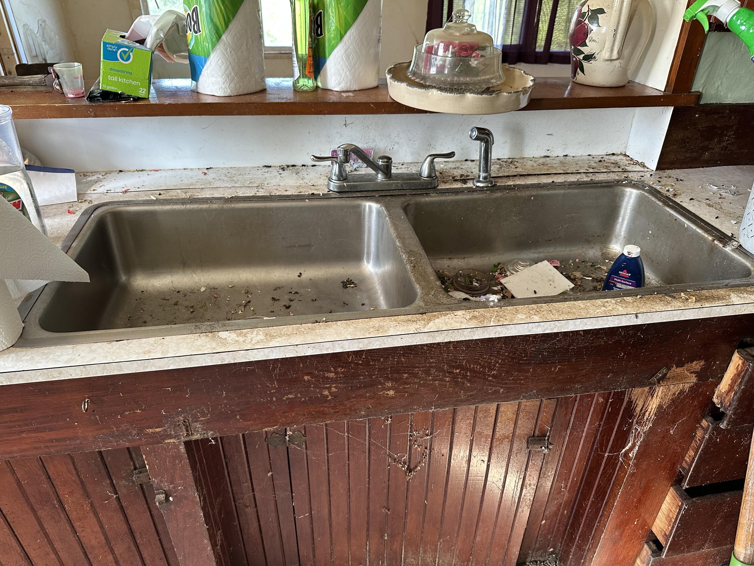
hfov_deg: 71.6
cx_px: 377
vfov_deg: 56.8
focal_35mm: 24
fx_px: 523
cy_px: 283
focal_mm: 6.86
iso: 250
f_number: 1.78
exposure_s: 1/102
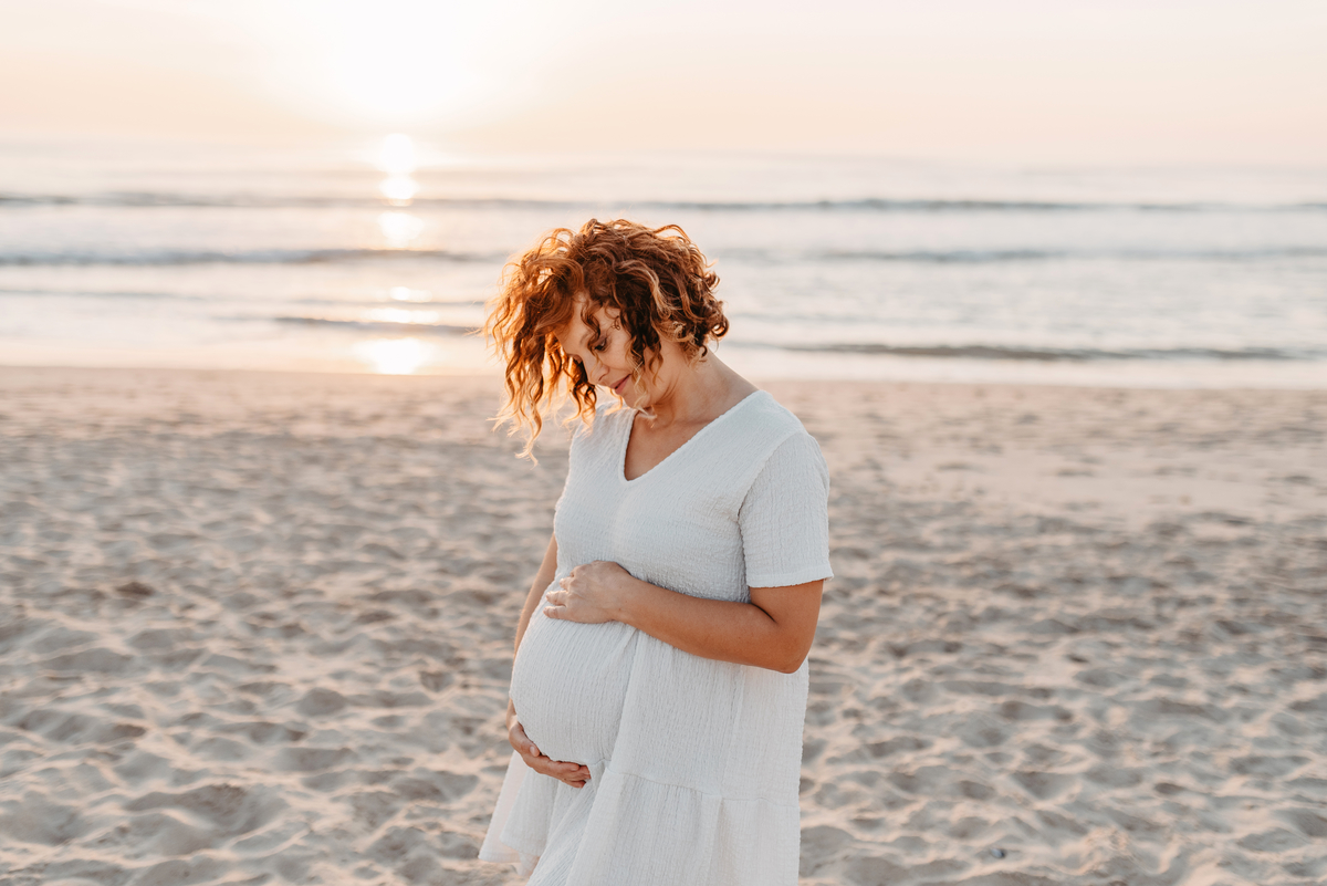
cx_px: 664
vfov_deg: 37.9
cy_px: 443
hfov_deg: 54.4
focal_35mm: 35
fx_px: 1291
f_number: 2.5
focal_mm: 35
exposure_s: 1/1250
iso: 250
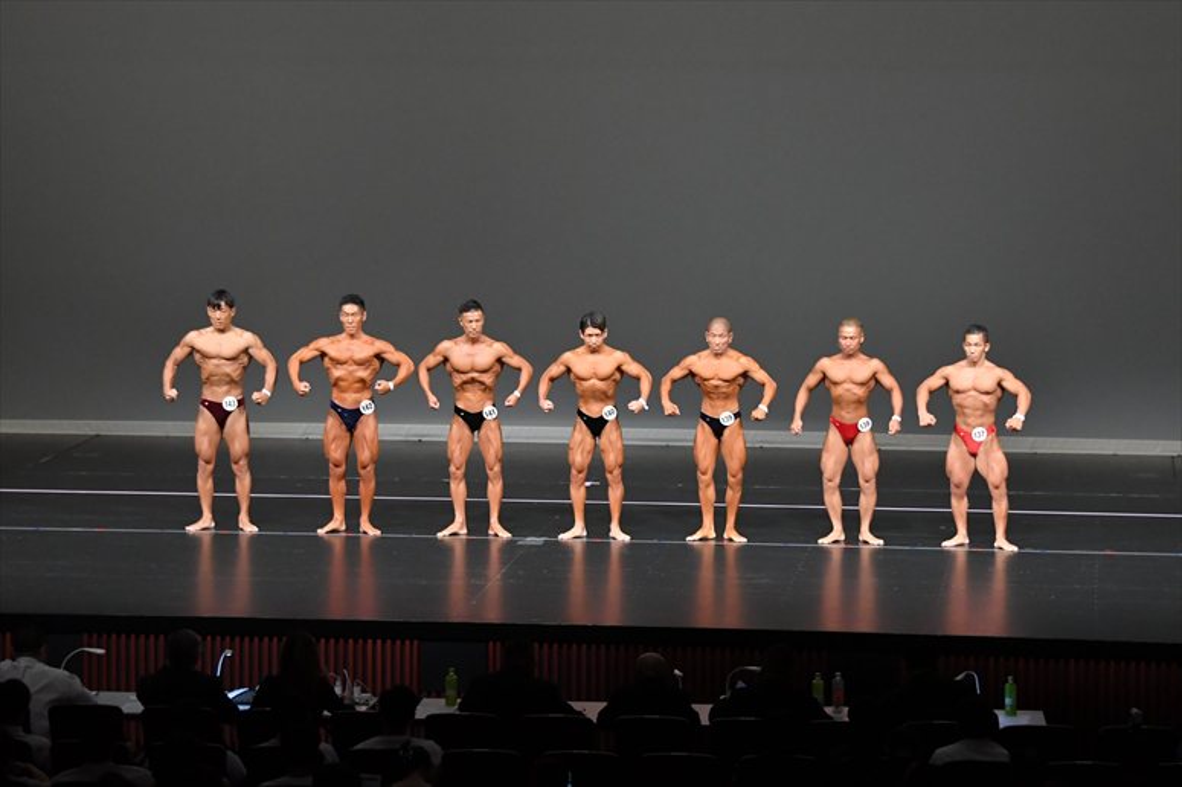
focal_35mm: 123
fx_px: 4037
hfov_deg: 16.7
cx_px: 591
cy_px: 394
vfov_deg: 11.1
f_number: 5.6
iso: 4000
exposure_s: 1/400
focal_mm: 82
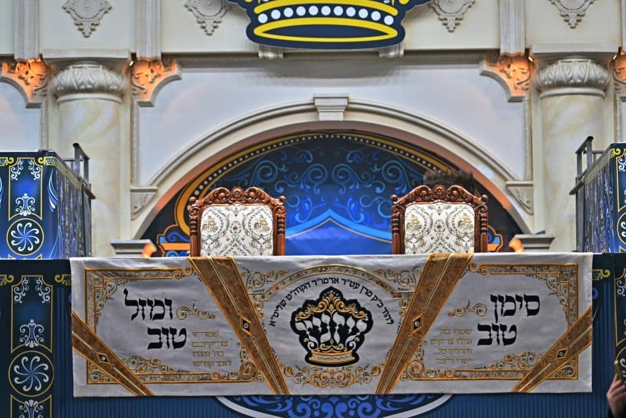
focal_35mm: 140
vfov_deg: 9.8
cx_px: 313
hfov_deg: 14.7
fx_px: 2435
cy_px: 209
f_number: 2.8
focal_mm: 140
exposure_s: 1/250
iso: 250
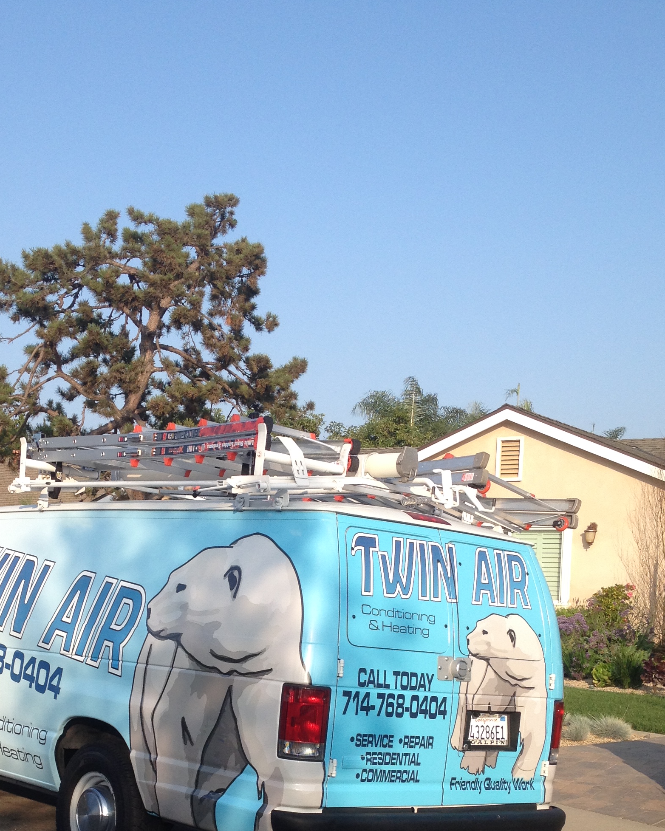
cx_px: 241
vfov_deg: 32.2
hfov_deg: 26.6
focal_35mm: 57
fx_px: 1402
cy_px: 652
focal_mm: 4.28
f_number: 2.4
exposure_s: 1/968
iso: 50
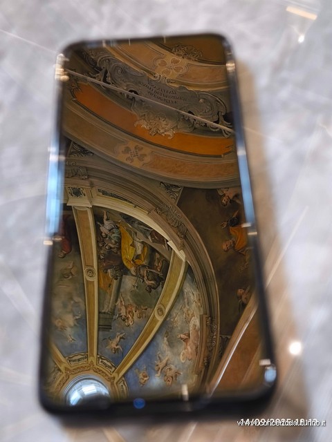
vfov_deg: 41.2
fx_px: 588
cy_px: 221
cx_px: 166
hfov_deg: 31.5
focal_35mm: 46
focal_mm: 6.18
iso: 1600
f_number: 1.65
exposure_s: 1/33.3
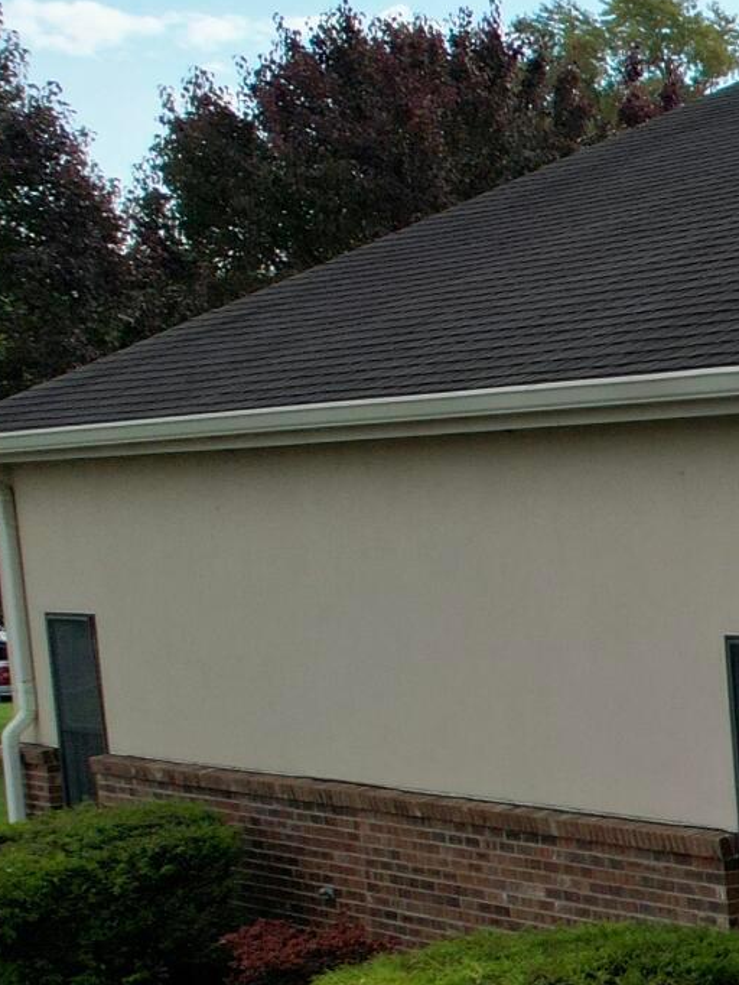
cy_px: 836
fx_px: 2646
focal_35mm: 93
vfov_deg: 20.7
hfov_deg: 11.7
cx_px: 1983
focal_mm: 8.38
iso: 100
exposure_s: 1/2000
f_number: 2.8
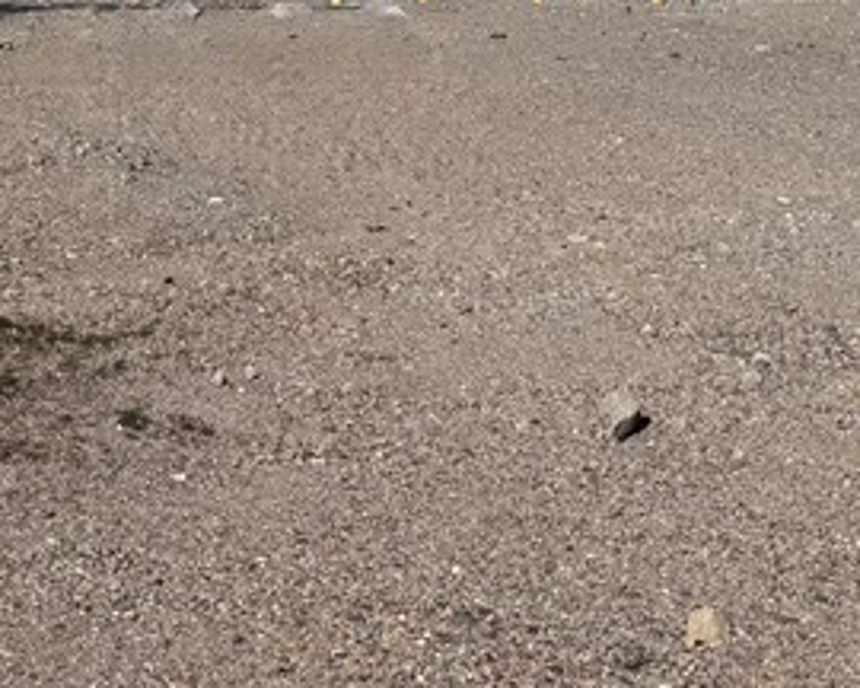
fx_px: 2265
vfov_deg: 17.0
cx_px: 640
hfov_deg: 21.3
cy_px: 64
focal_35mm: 89
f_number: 1.78
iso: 80
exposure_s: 1/10309
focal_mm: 6.76
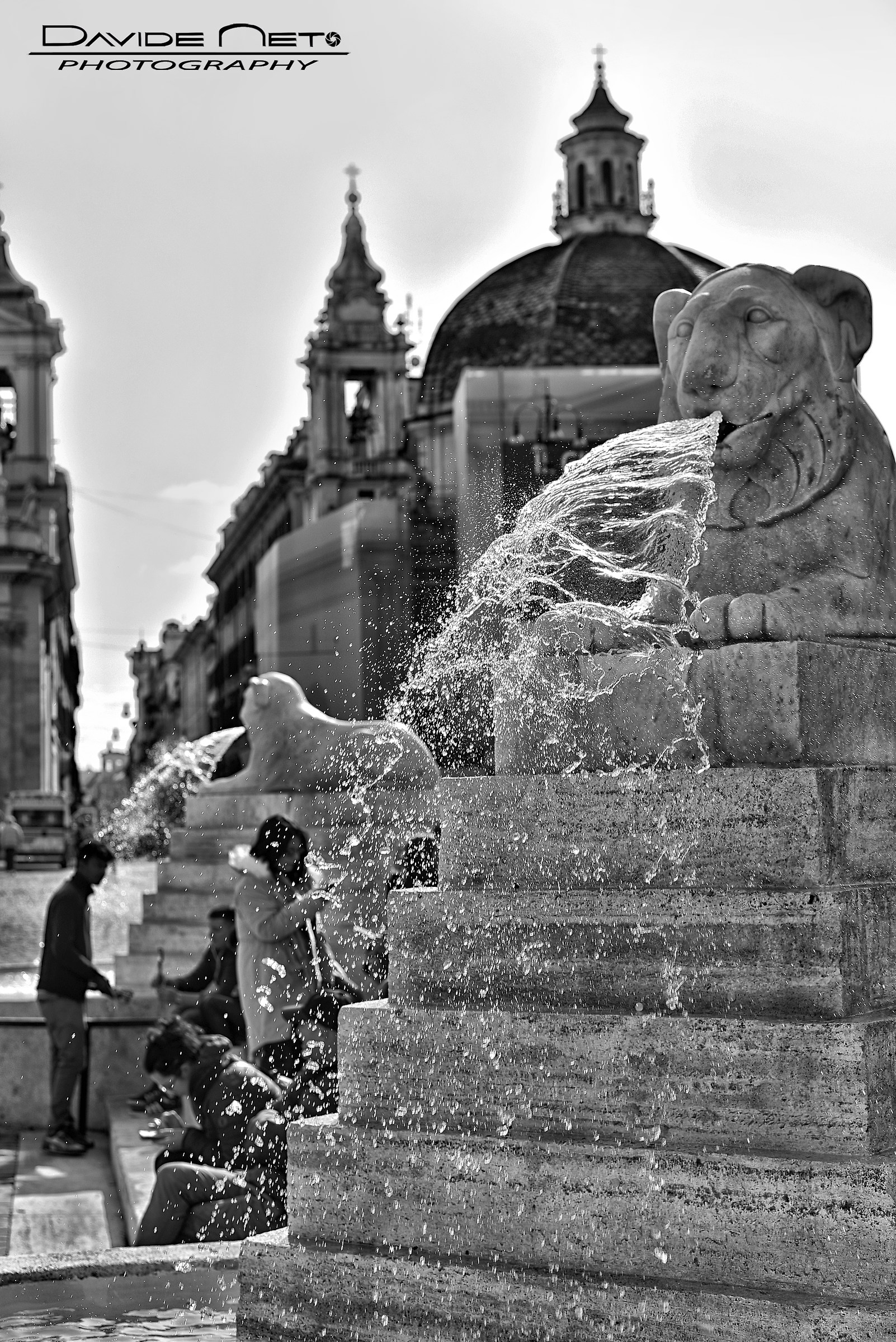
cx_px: 448
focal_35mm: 55
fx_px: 2051
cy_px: 671
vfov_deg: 36.2
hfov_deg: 24.6
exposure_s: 1/1000
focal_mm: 55
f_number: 5.6
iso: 100
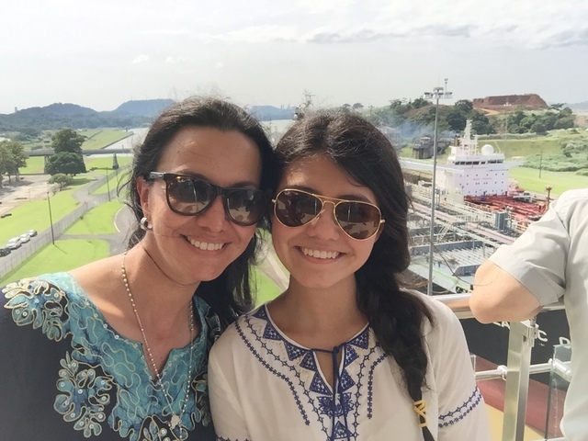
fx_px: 527
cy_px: 220
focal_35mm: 31
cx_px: 294
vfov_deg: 45.4
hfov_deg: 58.4
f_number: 2.2
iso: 32
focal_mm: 2.65
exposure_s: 1/609
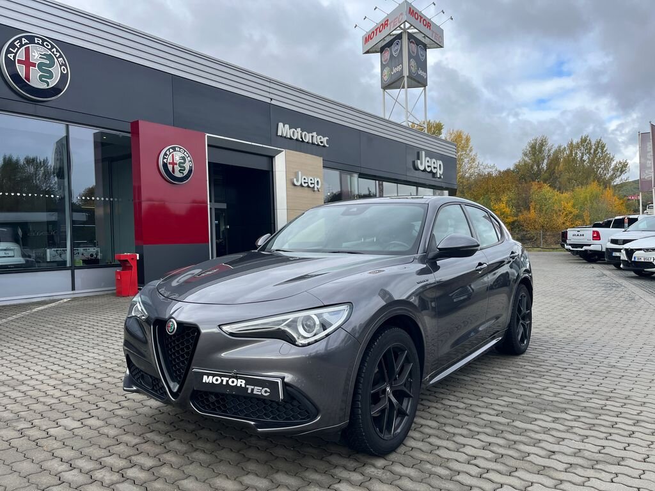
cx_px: 328
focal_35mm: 26
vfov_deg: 53.1
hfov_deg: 67.3
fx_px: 492
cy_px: 246
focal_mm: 5.1
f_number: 1.6
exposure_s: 1/1175
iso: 50
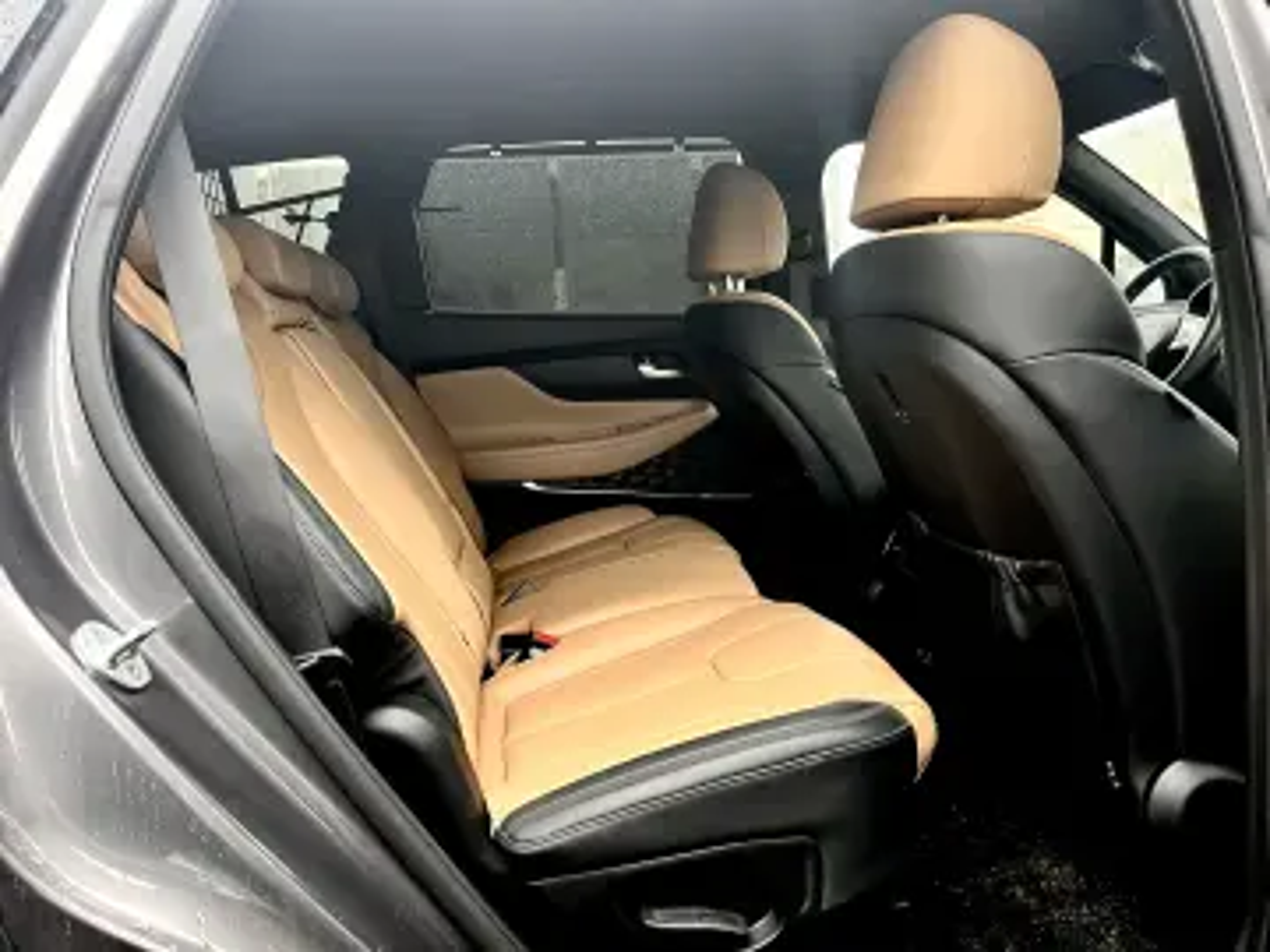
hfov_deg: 67.3
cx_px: 635
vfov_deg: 53.1
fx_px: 954
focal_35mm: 26
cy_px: 476
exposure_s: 1/60
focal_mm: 5.1
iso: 250
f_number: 1.6
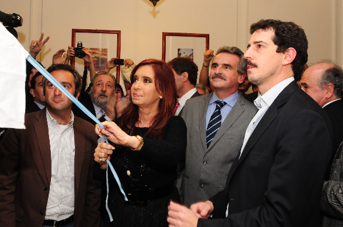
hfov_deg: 70.6
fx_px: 242
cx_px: 172
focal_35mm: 26
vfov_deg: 50.2
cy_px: 114
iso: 800
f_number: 4
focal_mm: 17
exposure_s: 1/80
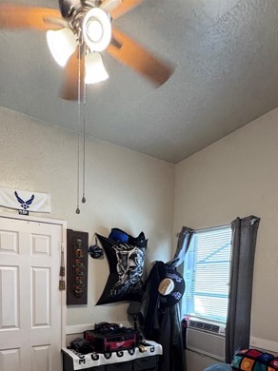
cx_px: 120
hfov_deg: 58.6
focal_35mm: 23
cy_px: 303
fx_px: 247
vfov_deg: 66.3
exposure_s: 1/60
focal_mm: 2.22
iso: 320
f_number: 2.2
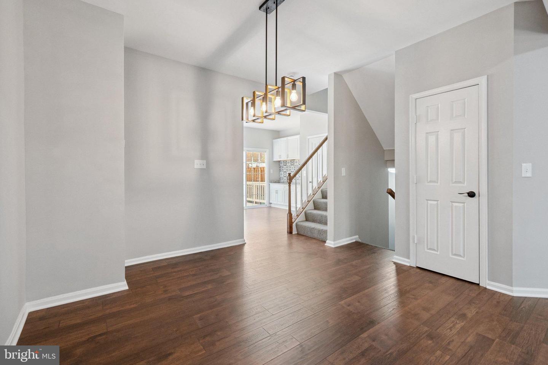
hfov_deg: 100.4
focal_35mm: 15
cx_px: 274
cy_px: 182
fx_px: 228
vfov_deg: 77.3
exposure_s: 1/60
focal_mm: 10
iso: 400
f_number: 5.6
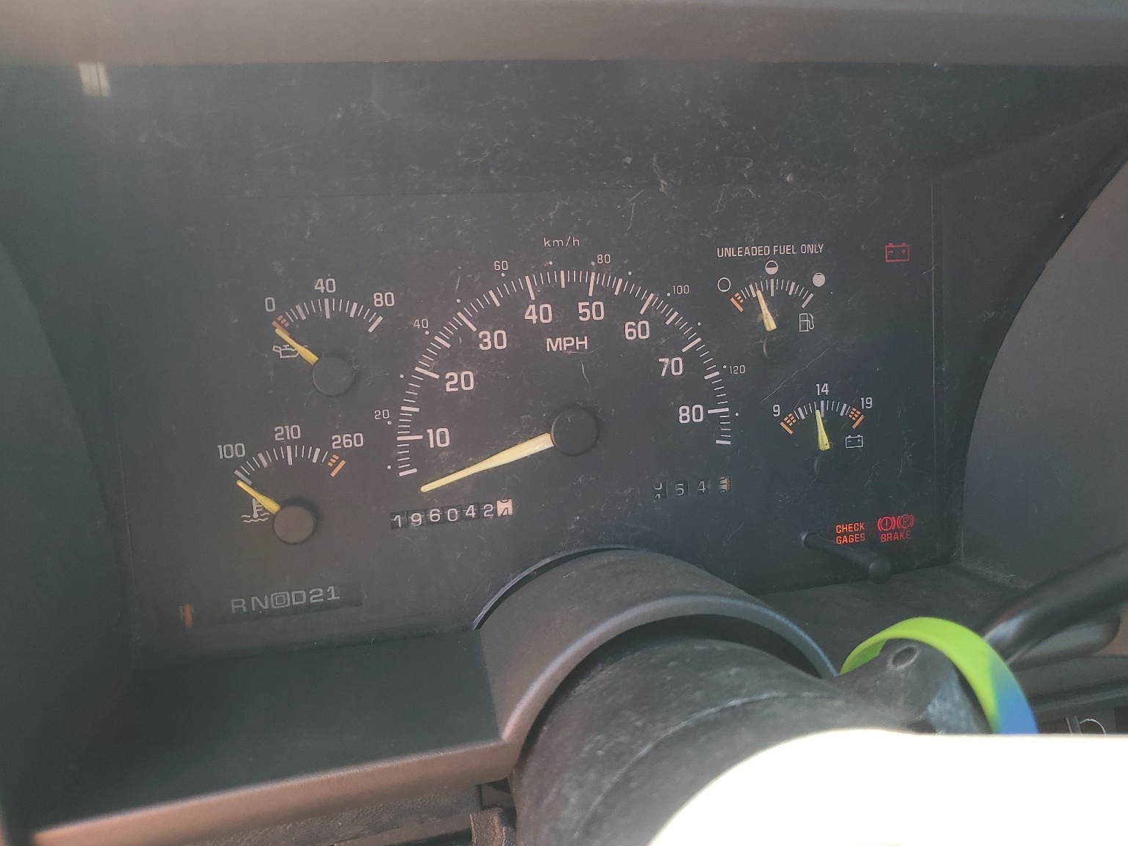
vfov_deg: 51.3
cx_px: 580
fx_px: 880
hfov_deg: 65.3
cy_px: 438
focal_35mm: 27
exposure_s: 1/103
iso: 50
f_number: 1.5
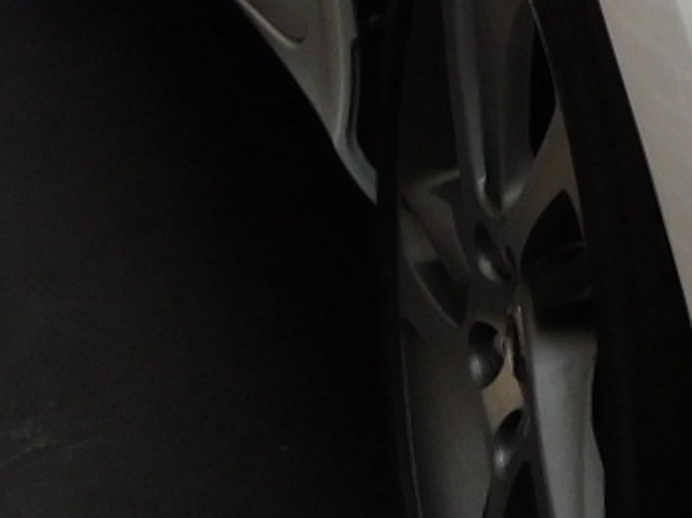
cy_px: -323
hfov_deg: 15.1
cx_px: 1380
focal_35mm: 106
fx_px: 2118
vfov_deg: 13.0
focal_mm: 4
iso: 160
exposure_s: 1/30
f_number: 3
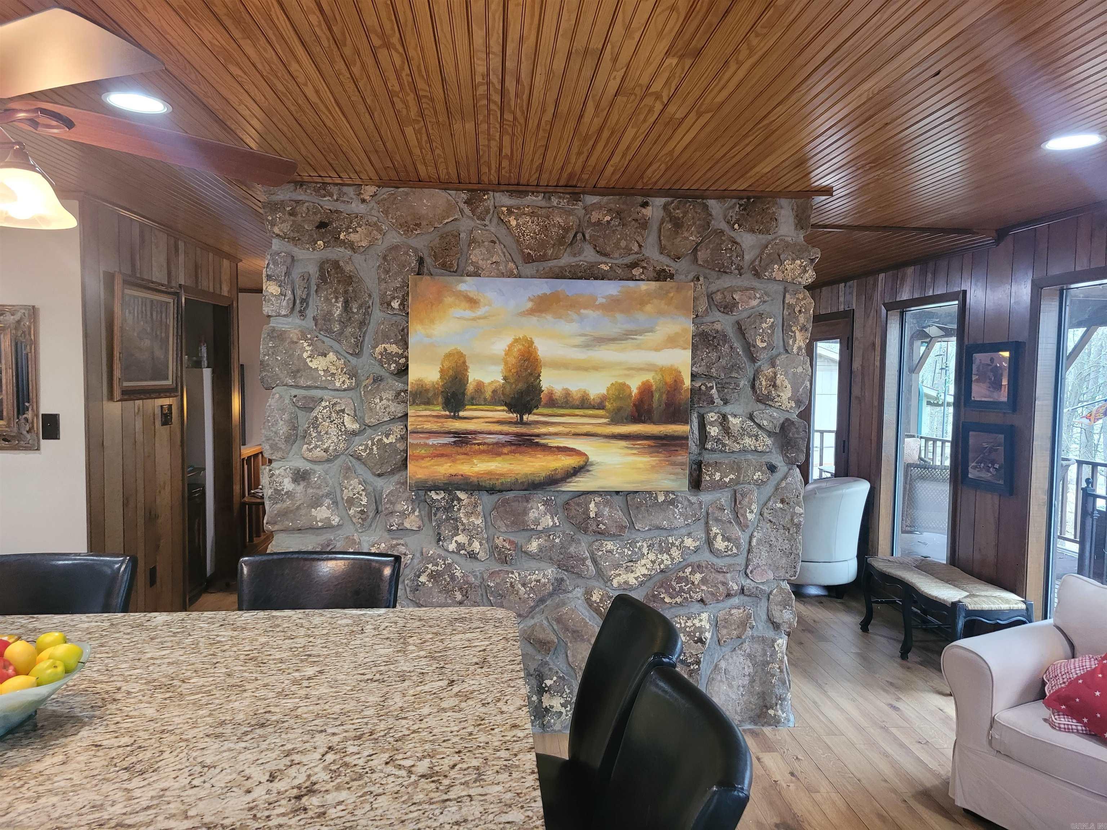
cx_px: 554
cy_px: 415
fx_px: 831
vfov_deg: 53.1
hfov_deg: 67.3
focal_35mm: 26
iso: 250
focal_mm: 5.4
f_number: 1.8
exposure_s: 1/40
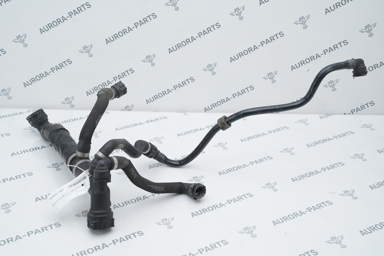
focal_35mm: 48
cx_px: 192
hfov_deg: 41.1
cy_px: 128
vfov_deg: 28.1
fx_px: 512
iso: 500
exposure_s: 1/160
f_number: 6.3
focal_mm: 48
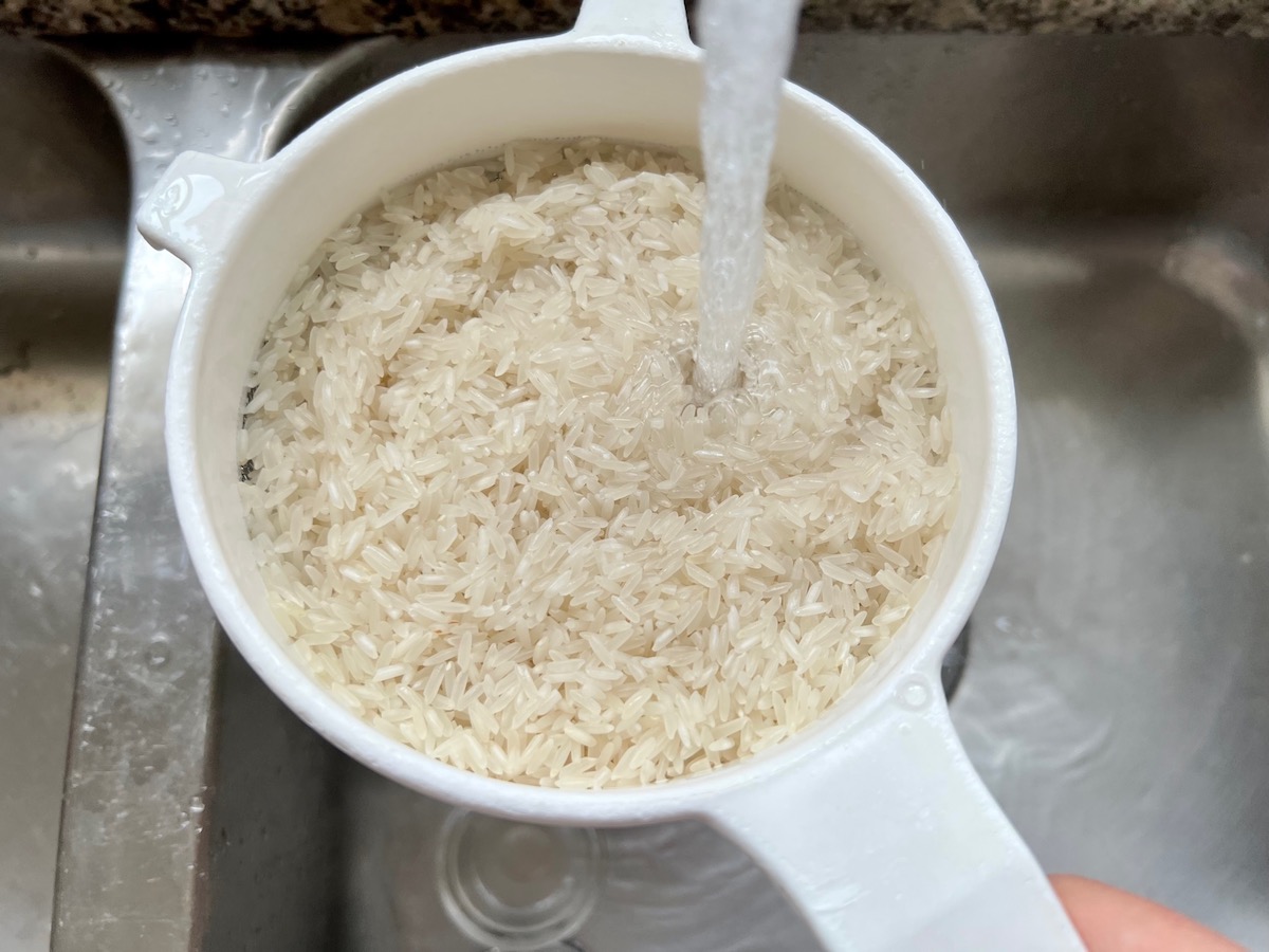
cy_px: 476
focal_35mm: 26
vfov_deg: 53.1
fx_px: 953
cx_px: 634
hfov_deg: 67.3
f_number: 1.5
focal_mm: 5.7
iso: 50
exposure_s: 1/413
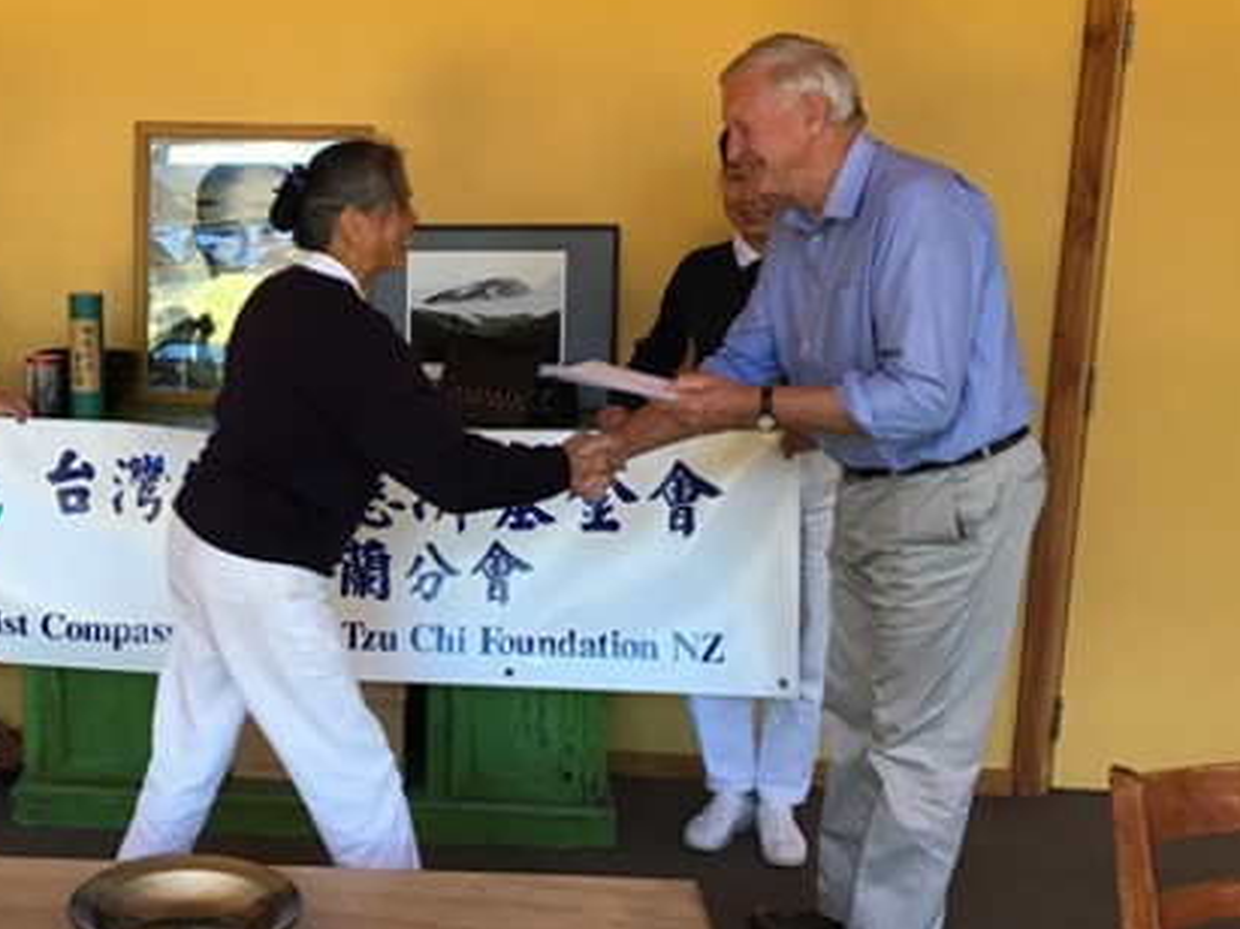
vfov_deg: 30.3
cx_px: 305
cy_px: 455
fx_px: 1719
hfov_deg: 38.6
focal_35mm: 48
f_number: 2.2
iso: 40
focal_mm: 4.15
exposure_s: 1/33
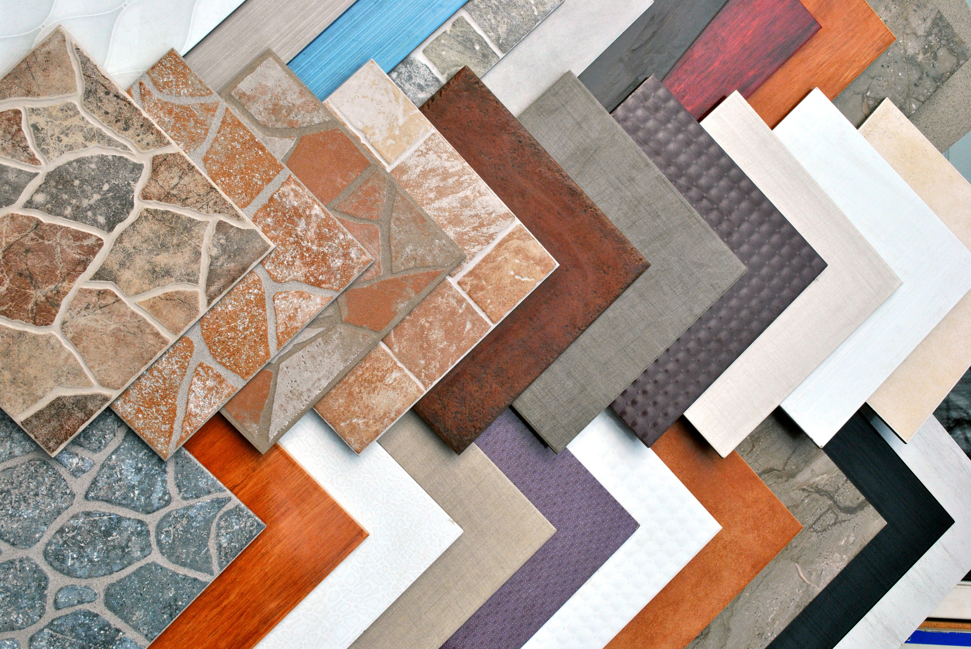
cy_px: 324
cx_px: 486
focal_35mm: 44
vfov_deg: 30.9
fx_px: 1174
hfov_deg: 44.9
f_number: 9
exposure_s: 1/320
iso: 400
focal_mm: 29
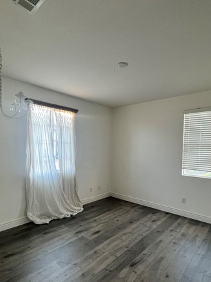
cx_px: 104
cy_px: 156
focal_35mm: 19
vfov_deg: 84.4
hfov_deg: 68.6
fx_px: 155
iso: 160
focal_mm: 1.57
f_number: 1.8
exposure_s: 1/60
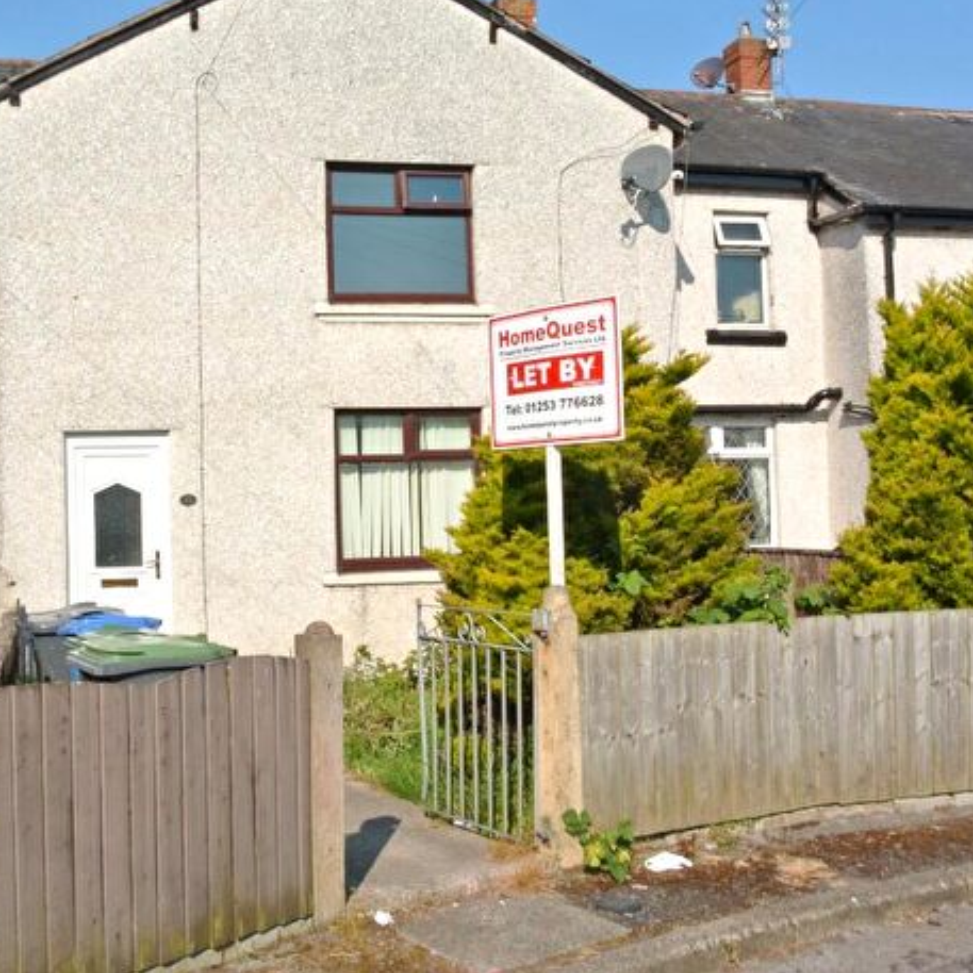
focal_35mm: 43
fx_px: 1367
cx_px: 407
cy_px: 485
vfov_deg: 39.2
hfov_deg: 39.1
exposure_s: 1/60
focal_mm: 12.5
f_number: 16
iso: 100
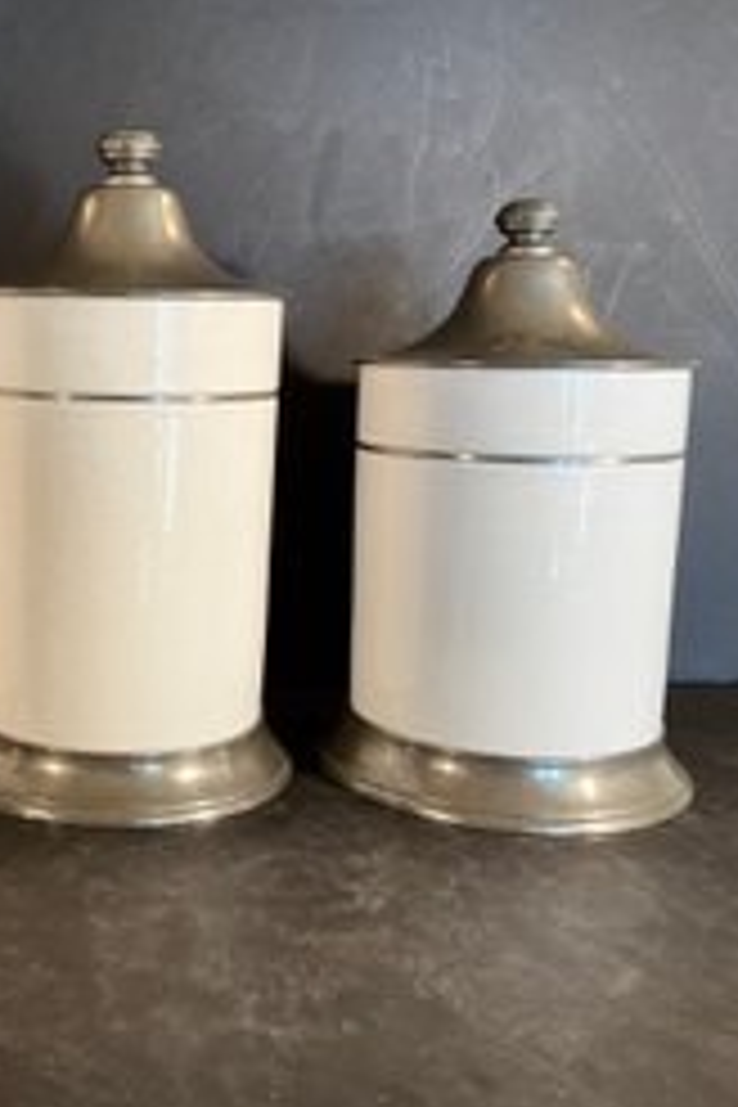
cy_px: 533
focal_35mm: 42
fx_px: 1291
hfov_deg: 30.5
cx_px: 70
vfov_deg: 46.4
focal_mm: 3
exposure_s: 1/60
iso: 50
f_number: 1.8
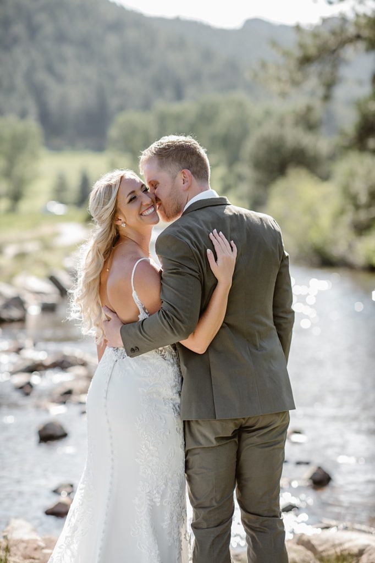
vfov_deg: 23.9
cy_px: 282
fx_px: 1329
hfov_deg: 16.1
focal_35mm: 85
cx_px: 188
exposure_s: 1/1000
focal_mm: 85
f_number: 2.2
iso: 200
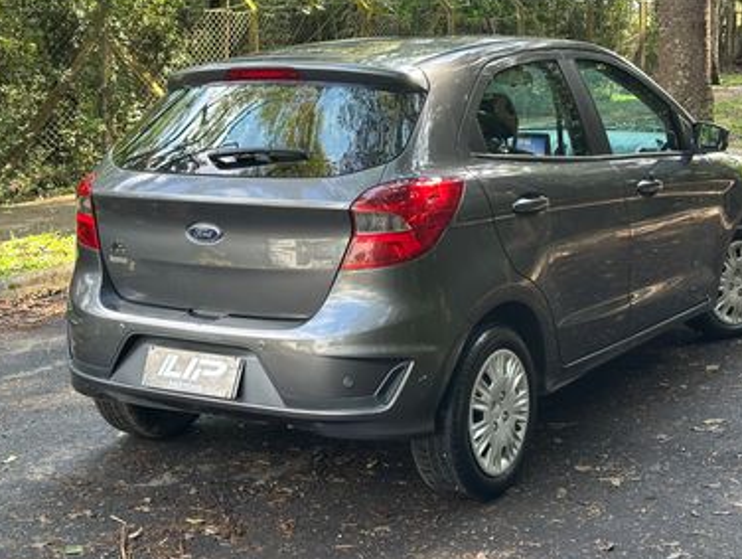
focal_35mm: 60
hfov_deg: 32.1
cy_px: 231
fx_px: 1288
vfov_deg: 24.4
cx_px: 410
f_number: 1.78
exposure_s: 1/121
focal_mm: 6.86
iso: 64
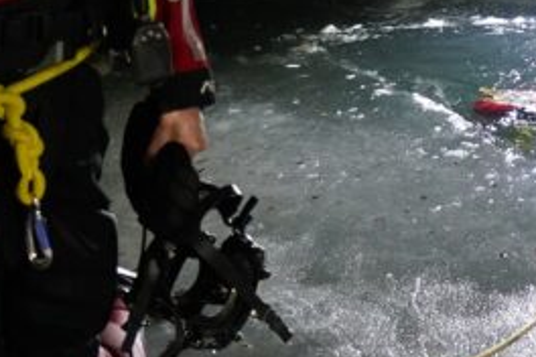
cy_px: -5
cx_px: 436
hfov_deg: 19.8
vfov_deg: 13.2
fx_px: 1519
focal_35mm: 102
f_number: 4
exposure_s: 1/160
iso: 6400
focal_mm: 46
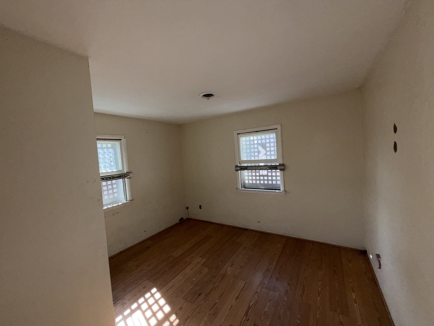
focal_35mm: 14
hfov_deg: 102.1
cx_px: 217
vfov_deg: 85.7
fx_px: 176
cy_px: 163
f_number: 2.2
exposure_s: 1/104
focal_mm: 2.22
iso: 100
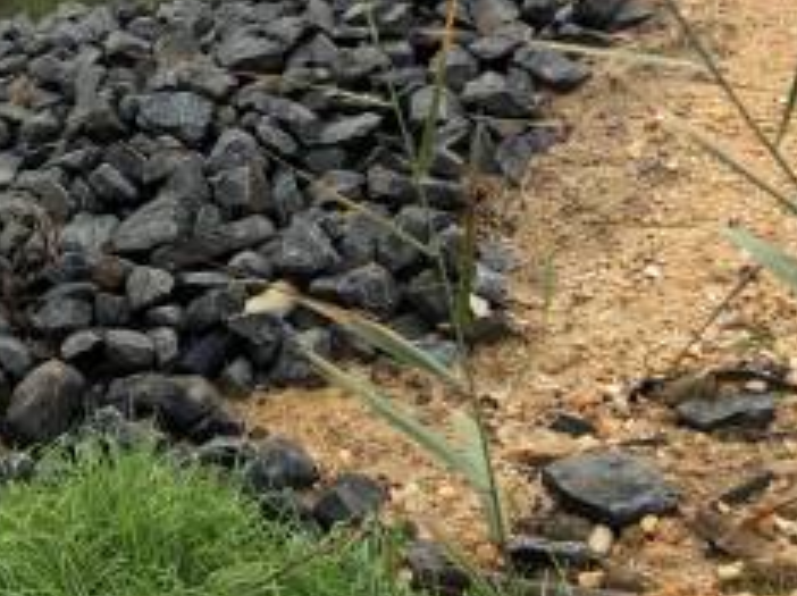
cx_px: -283
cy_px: -87
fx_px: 1817
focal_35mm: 79
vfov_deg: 17.9
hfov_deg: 21.9
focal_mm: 3.99
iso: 20
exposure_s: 1/979
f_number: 1.8
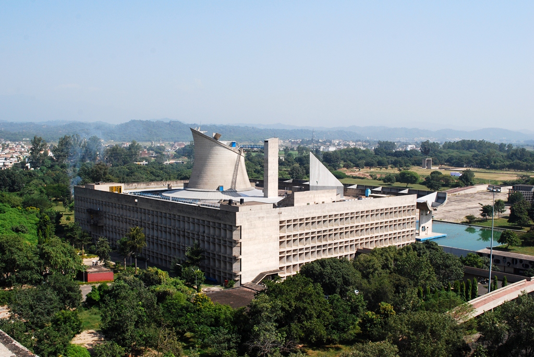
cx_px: 267
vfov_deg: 34.3
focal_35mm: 39
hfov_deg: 49.5
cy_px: 178
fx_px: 579
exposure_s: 1/200
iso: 200
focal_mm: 26
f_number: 10
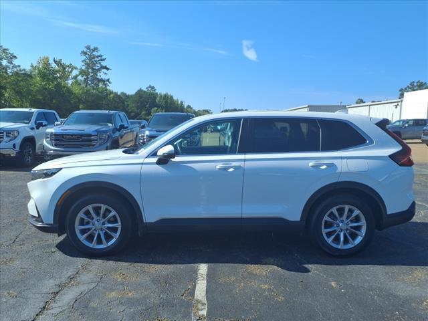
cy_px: 160
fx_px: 334
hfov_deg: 65.3
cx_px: 214
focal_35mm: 27
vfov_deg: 51.4
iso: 40
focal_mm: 3.58
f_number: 1.9
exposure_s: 1/1667
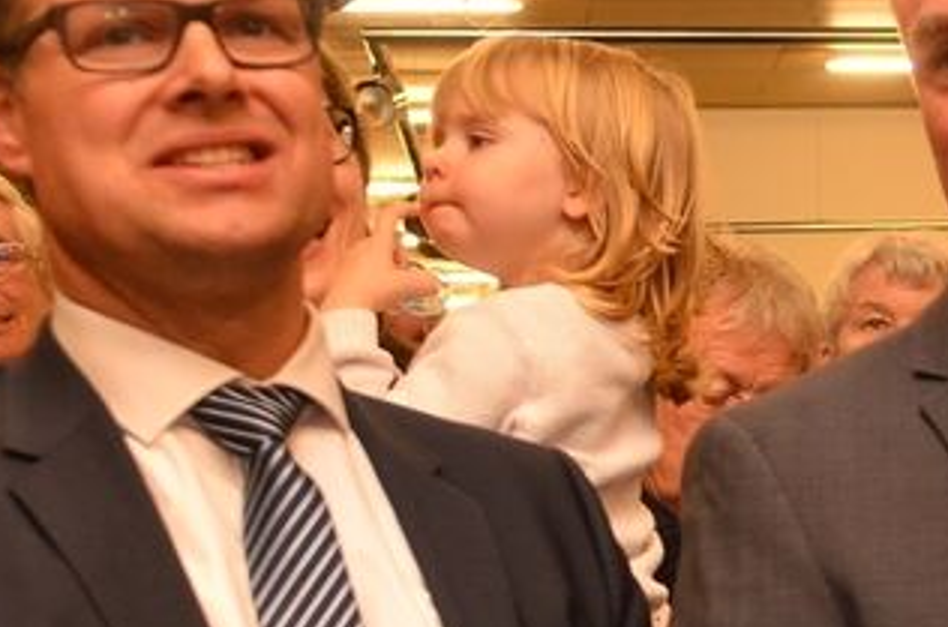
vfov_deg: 11.9
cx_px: 1425
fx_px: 2994
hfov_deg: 16.4
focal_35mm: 114
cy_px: 492
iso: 400
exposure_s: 1/100
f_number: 3.5
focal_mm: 20
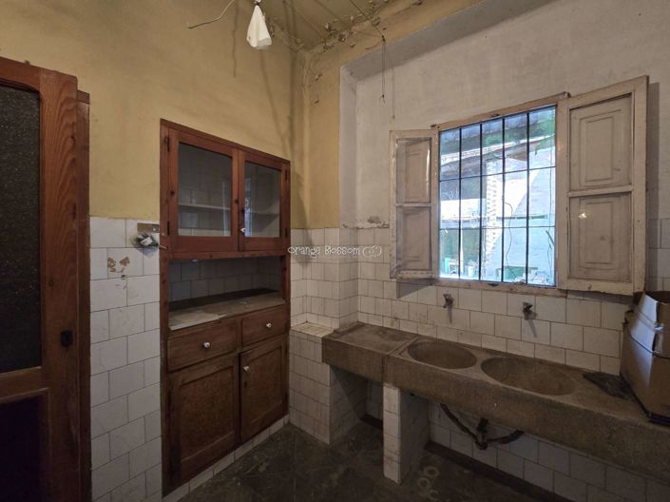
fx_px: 251
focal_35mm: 13
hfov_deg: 106.2
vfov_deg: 89.9
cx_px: 335
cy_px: 251
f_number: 2.2
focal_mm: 2.2
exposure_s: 1/50
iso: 500
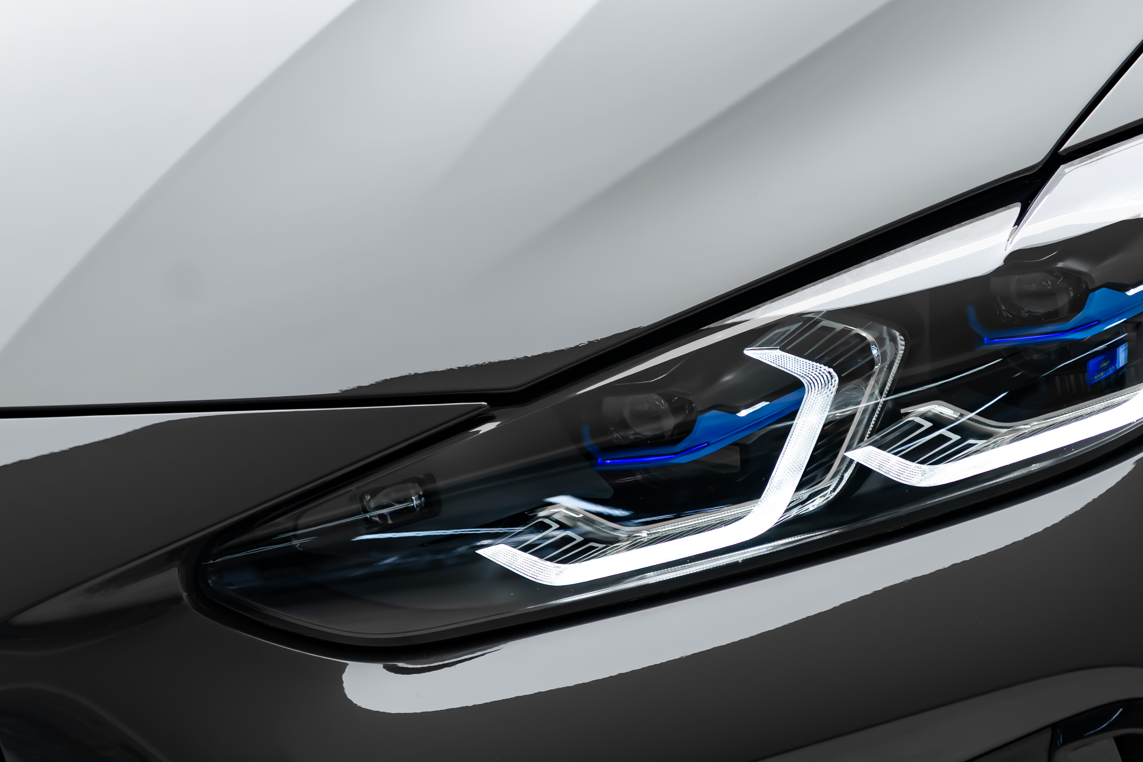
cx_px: 785
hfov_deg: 10.9
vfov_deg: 7.3
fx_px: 5969
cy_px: 370
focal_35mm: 188
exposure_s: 1/160
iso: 320
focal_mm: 105
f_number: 4
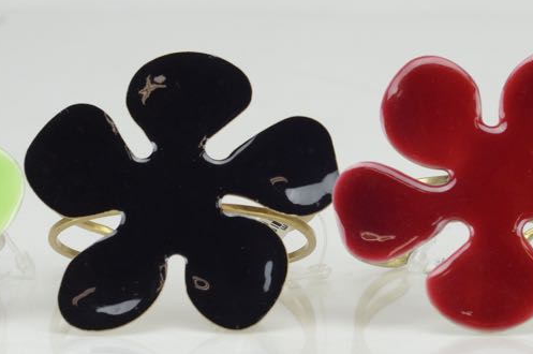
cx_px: 353
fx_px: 2854
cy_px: 194
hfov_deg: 10.7
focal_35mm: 193
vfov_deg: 7.1
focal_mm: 50
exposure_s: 1/125
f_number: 5.6
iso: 640
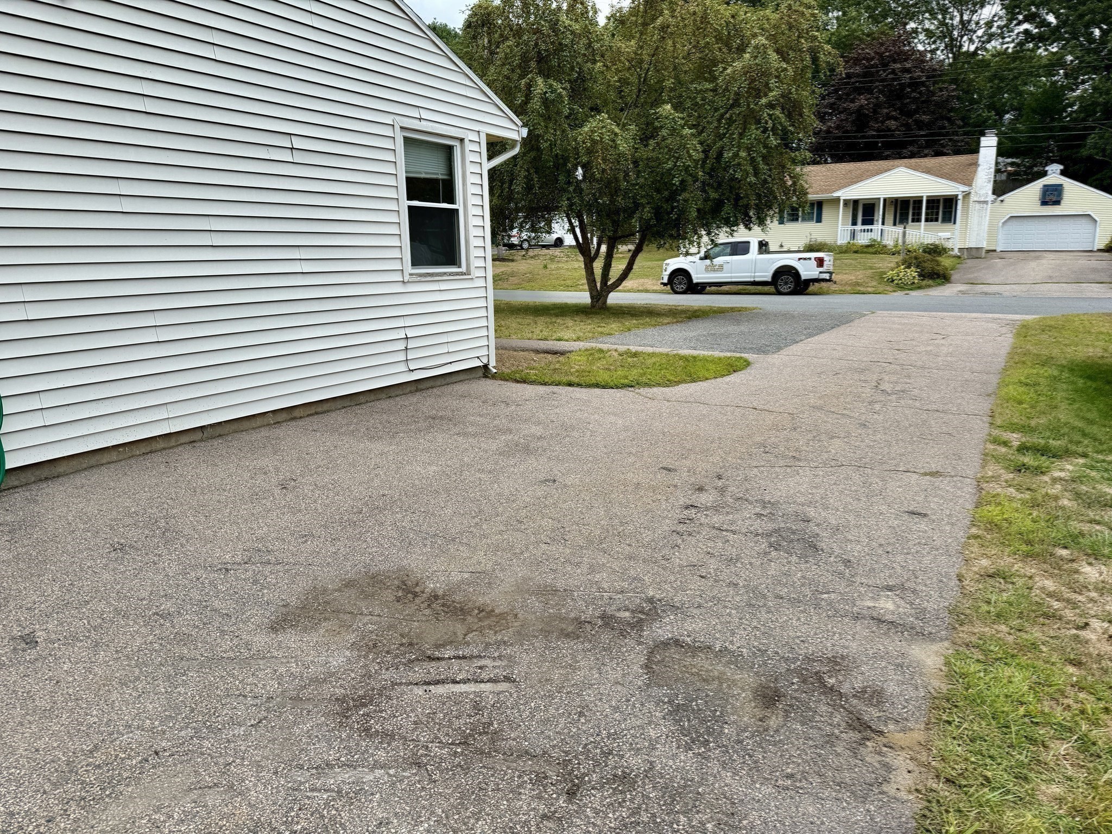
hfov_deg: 71.6
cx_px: 556
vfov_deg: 56.8
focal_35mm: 24
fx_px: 771
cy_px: 417
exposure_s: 1/3145
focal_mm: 6.76
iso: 80
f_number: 1.78
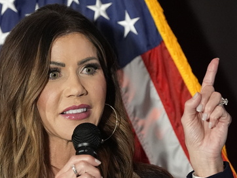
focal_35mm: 471
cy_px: 94
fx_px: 3223
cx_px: 94
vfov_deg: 3.2
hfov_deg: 4.2
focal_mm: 173
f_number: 2.8
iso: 5000
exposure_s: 1/400
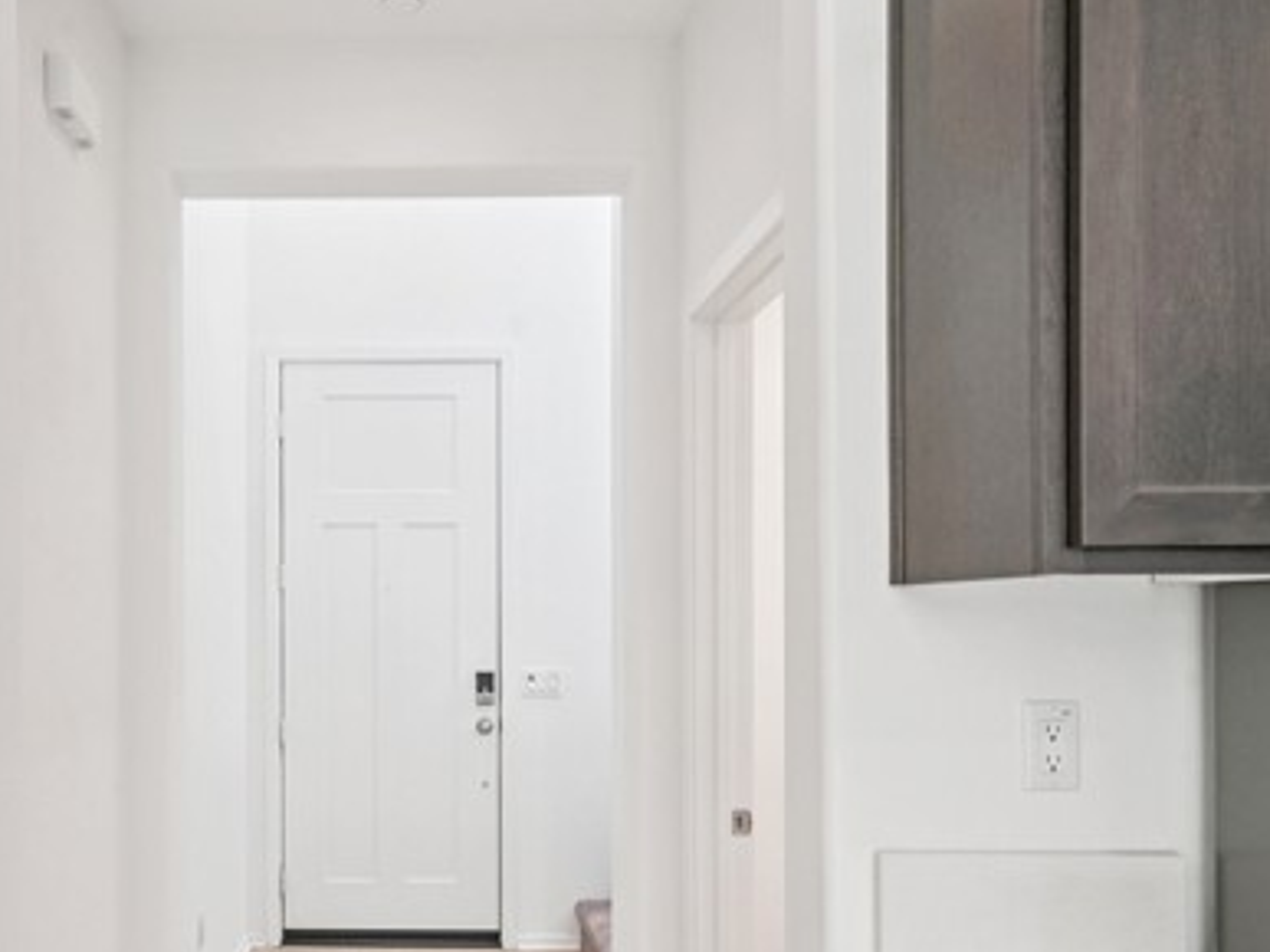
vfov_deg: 50.7
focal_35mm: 27
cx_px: 391
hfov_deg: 63.1
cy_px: 607
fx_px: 990
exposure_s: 1/25
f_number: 9
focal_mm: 17
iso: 400
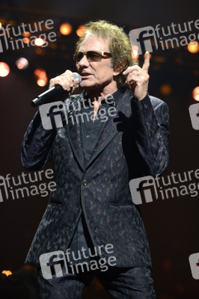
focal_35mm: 102
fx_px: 847
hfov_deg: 13.4
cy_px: 150
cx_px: 100
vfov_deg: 20.0
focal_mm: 102
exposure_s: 1/500
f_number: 3.2
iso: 1250
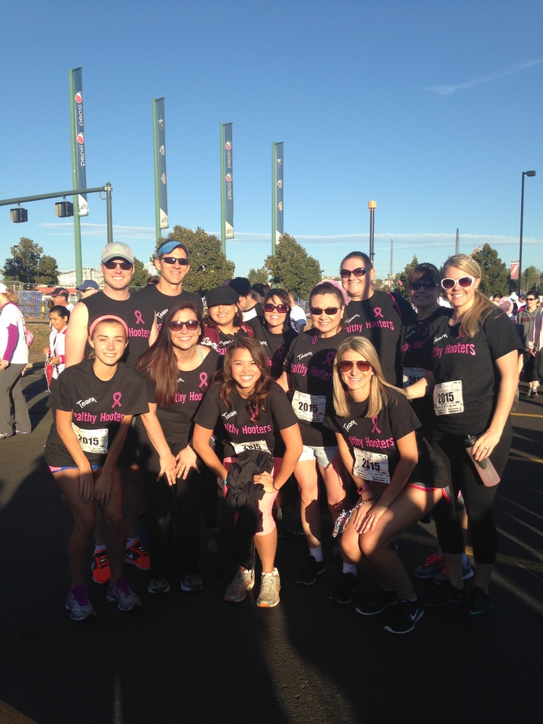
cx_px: 272
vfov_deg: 55.4
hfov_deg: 42.9
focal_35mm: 33
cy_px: 362
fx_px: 690
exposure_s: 1/985
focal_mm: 4.12
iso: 50
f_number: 2.4
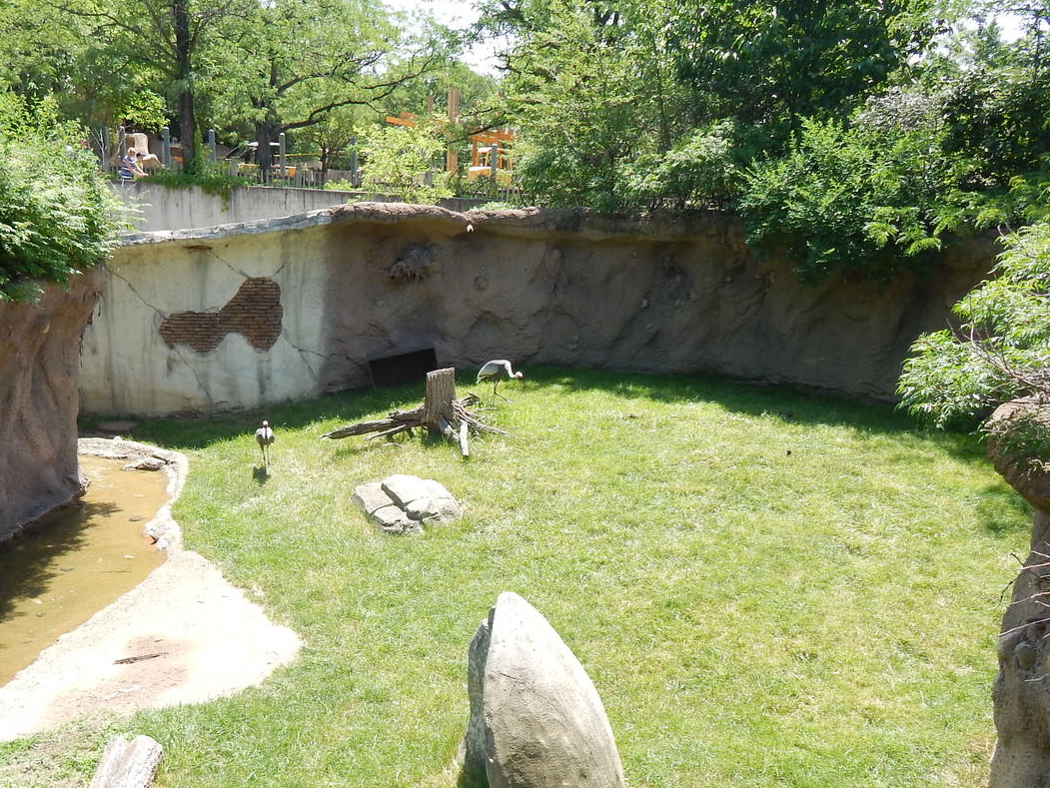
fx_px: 1062
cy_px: 530
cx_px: 406
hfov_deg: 52.2
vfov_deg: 40.2
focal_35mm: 35
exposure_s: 1/500
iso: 125
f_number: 6
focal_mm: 4
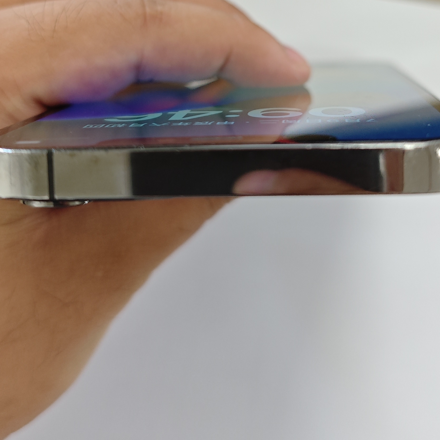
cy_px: 43
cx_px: 250
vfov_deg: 32.3
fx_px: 719
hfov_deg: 34.0
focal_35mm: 50
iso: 320
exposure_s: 1/100
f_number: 1.42
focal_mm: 6.68
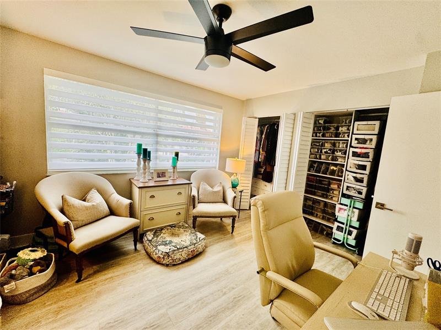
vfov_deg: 85.7
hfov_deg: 102.1
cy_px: 165
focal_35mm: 14
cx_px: 220
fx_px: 178
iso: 100
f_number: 2.2
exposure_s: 1/120
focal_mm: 2.22
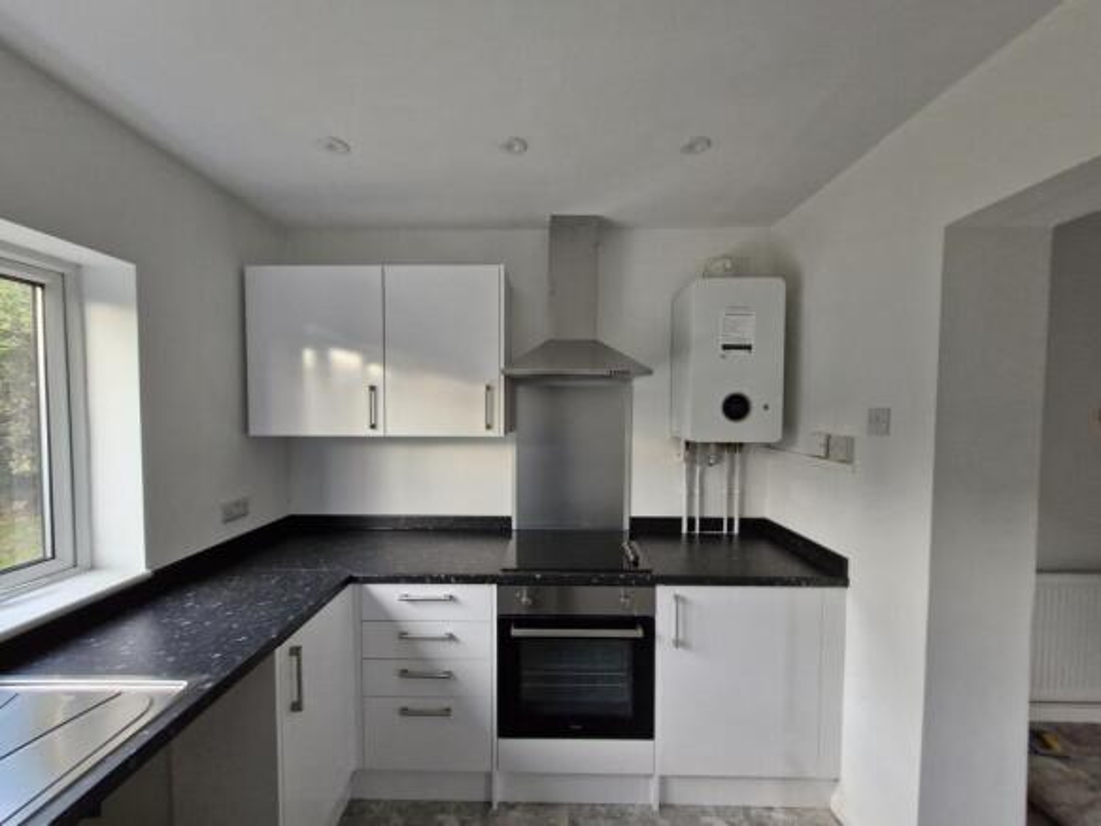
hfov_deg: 106.2
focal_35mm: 13
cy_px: 413
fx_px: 413
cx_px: 550
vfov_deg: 89.9
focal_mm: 1.74
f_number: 2.2
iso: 250
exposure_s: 1/50
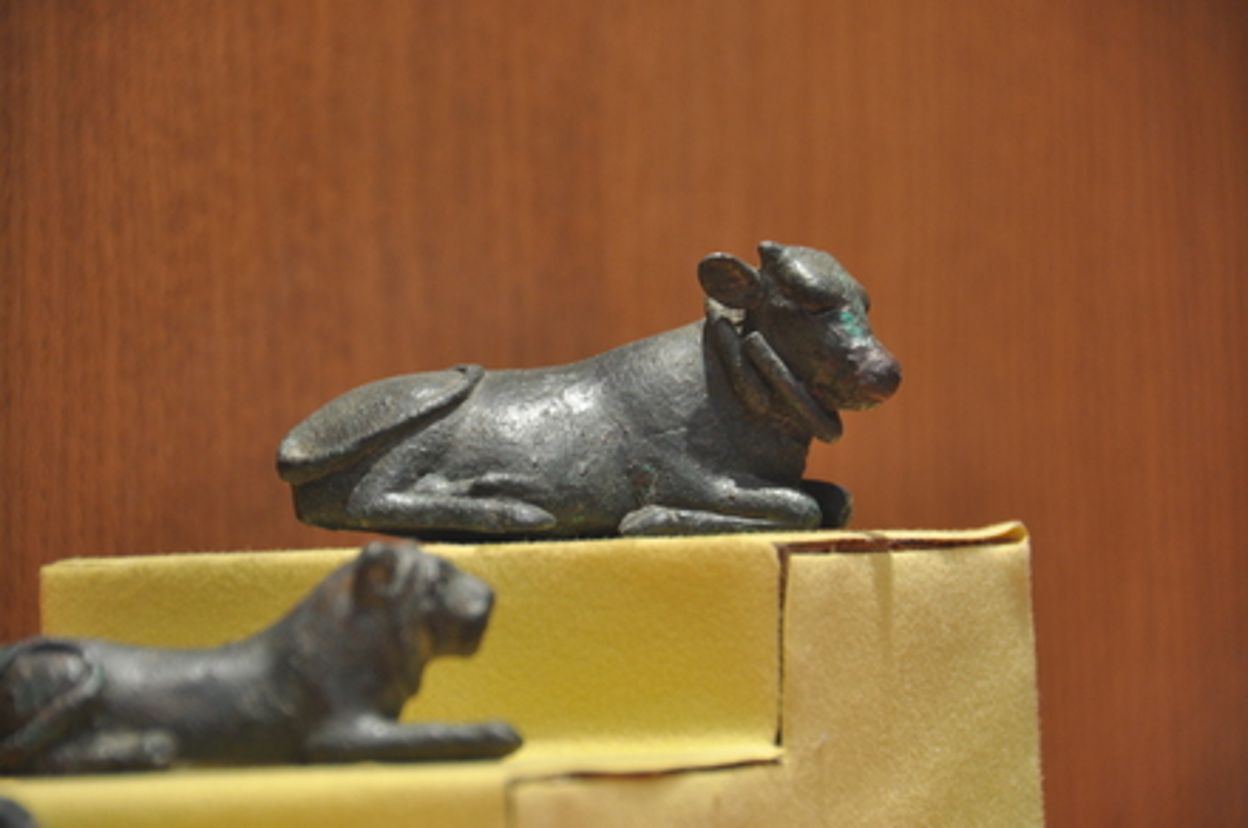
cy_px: 414
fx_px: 10385
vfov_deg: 4.6
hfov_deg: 6.9
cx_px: 624
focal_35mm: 300
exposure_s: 1/20
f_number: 5.6
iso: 500
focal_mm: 200
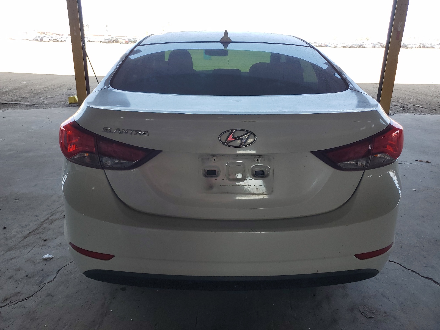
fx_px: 330
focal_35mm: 26
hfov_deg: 67.3
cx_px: 220
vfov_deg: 53.1
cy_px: 165
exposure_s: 1/417
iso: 50
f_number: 1.5
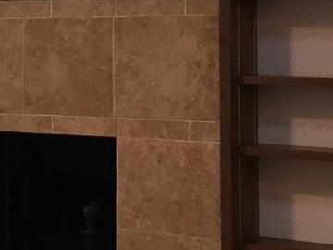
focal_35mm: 121
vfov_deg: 12.1
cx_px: 13
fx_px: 1164
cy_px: -23
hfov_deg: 16.0
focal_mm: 4.15
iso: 80
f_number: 2.2
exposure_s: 1/30
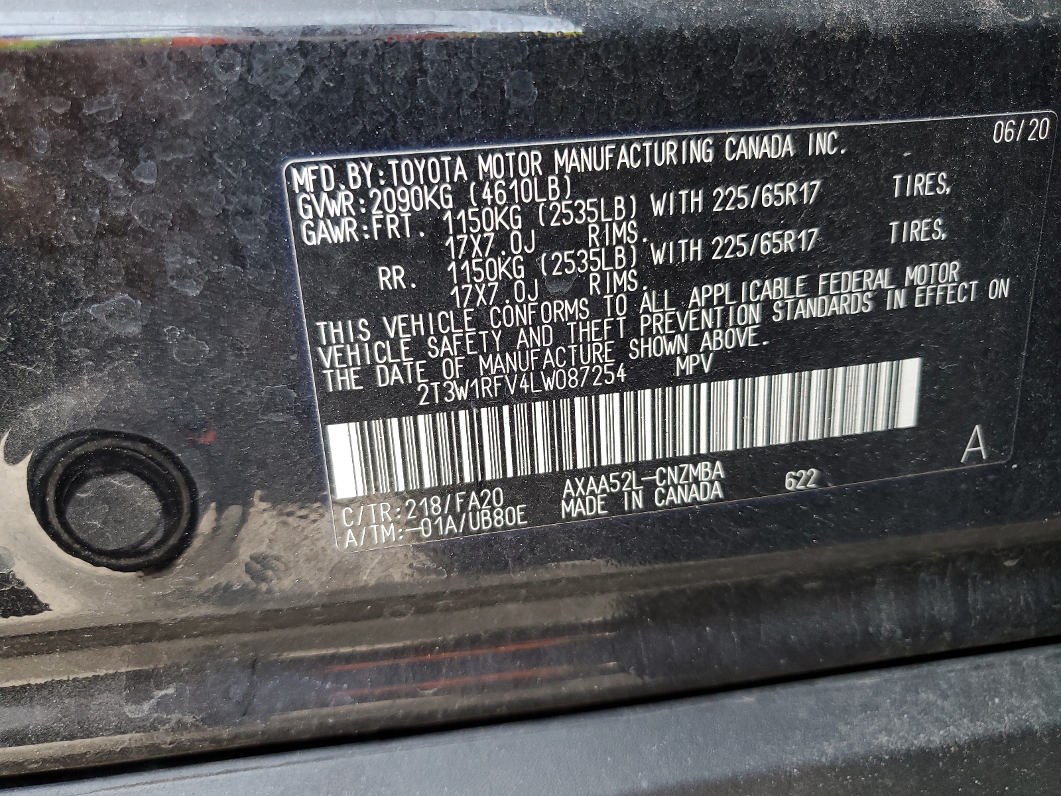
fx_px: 797
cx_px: 530
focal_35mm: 26
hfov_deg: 67.3
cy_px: 398
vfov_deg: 53.1
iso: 81
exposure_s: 1/60.2
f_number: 1.5
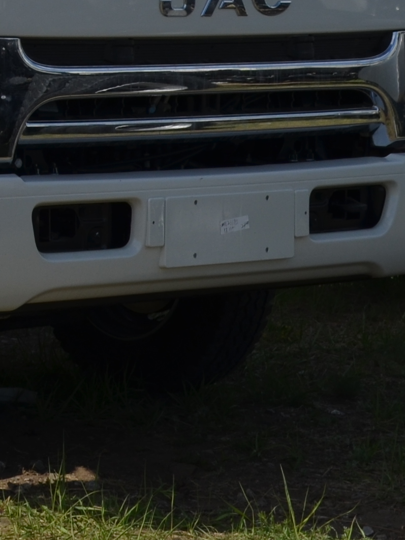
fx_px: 2916
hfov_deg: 7.7
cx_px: -266
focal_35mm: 187
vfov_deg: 10.3
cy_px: -231
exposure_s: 1/320
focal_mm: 28
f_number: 9
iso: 100
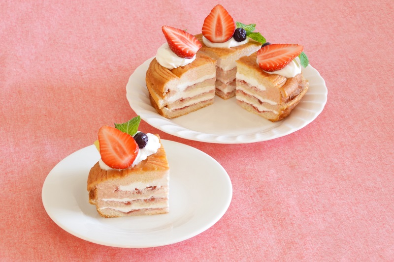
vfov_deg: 13.4
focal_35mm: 102
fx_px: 1116
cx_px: 197
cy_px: 131
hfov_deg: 20.0
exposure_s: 1/4
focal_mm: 37.41
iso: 200
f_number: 8
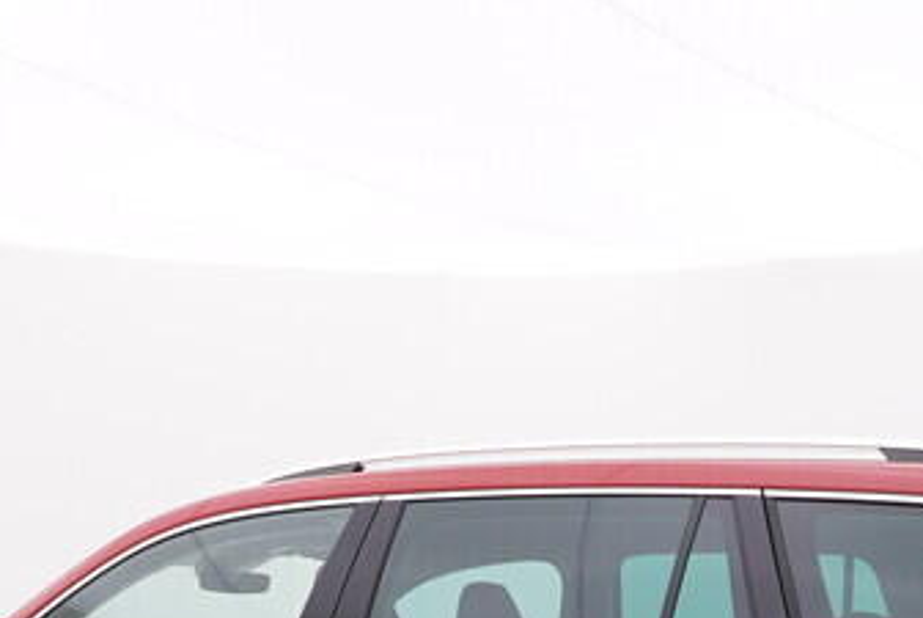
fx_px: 1759
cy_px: 912
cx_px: 415
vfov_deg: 17.9
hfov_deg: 29.4
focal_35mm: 69
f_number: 5
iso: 200
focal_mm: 15
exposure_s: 1/80
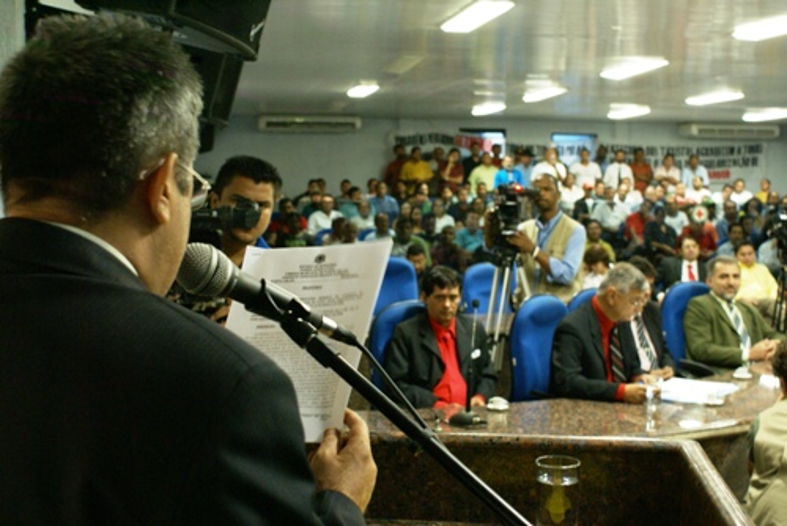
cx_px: 394
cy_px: 263
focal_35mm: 45
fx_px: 984
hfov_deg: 43.6
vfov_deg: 29.9
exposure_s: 1/13
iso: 400
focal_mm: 30
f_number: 5
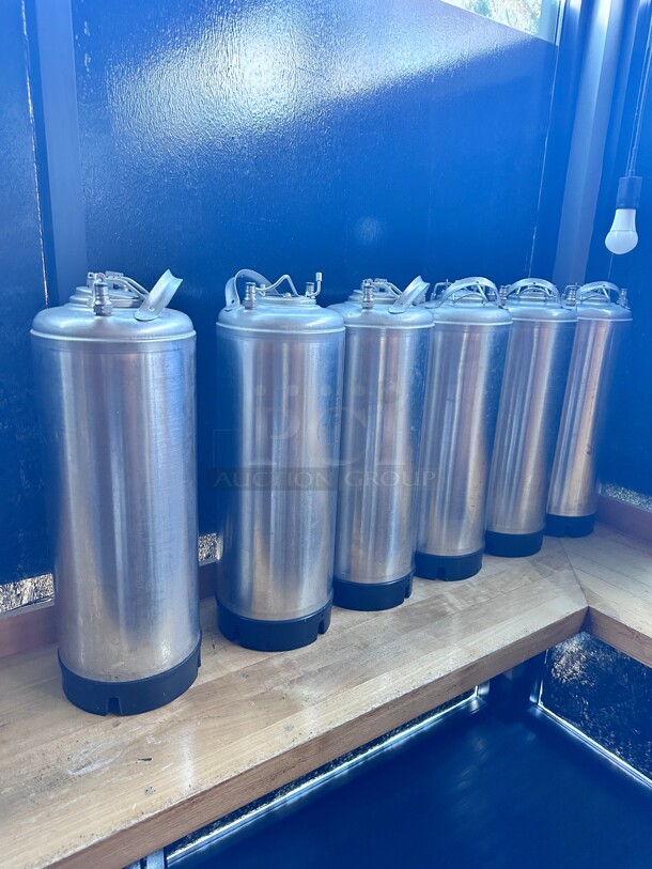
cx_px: 326
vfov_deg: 71.6
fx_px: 603
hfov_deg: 56.8
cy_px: 434
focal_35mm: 24
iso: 320
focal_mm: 6.86
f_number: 1.78
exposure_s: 1/60
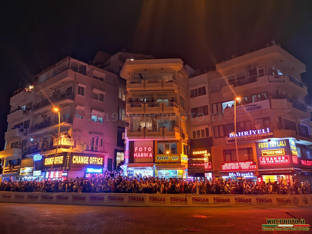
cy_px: 117
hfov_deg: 65.3
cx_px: 156
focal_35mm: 27
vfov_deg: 51.4
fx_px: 243
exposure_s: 4
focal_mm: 3.95
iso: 400
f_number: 1.8
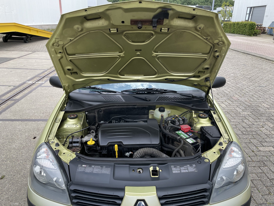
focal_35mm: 26
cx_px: 137
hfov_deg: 67.3
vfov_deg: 53.1
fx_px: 206
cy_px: 103
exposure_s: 1/739
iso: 32
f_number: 1.6
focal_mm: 4.2
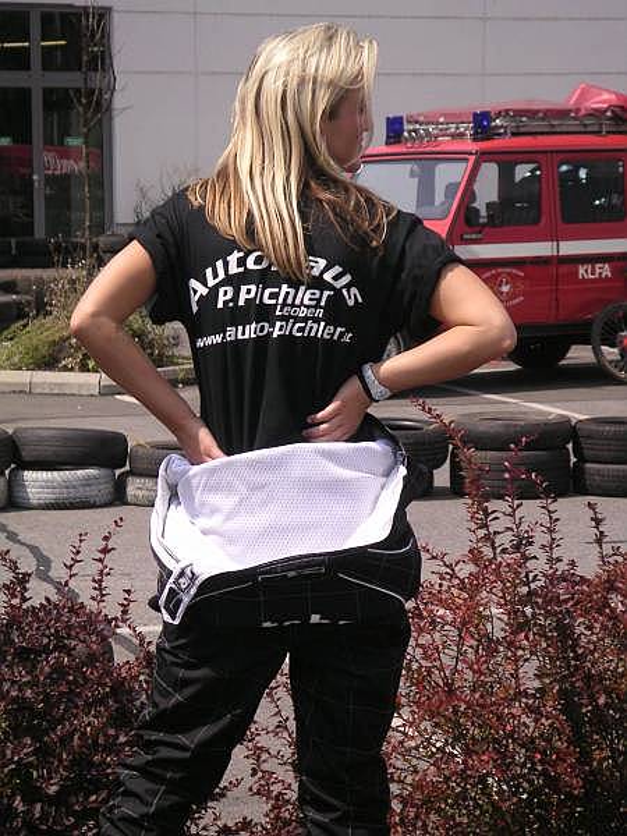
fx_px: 2681
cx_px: 314
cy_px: 418
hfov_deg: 13.3
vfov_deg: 17.7
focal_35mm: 111
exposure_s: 1/750
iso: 50
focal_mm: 17.1
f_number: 3.6
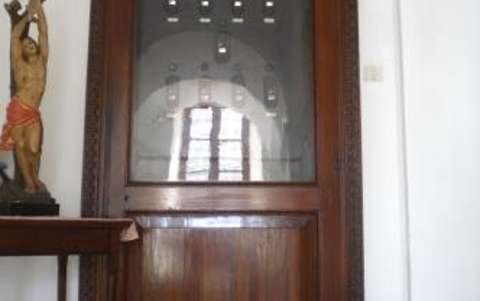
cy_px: 94
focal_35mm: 50
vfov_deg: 25.7
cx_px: 240
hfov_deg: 40.3
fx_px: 655
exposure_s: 1/60
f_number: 3.1
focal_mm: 6.3
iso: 328
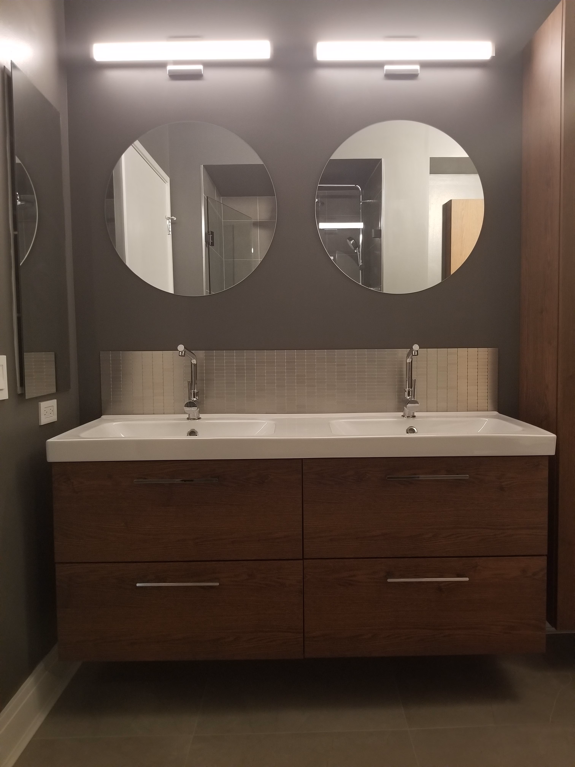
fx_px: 576
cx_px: 288
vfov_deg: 67.3
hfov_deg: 53.1
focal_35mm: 26
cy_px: 384
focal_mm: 4.25
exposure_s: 1/10
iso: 250
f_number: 1.7
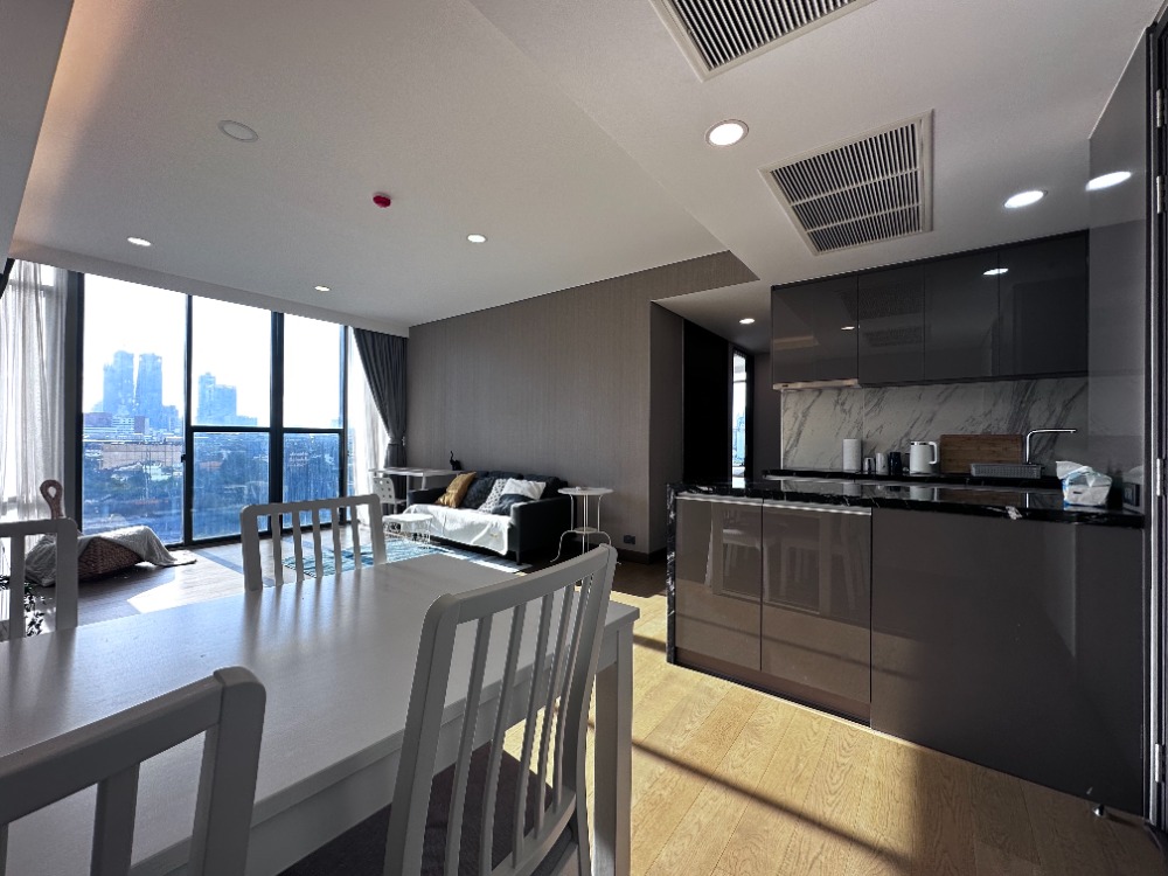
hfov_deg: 102.1
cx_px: 584
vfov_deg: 85.7
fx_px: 472
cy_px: 438
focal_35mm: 14
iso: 40
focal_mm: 2.22
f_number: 2.2
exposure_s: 1/100
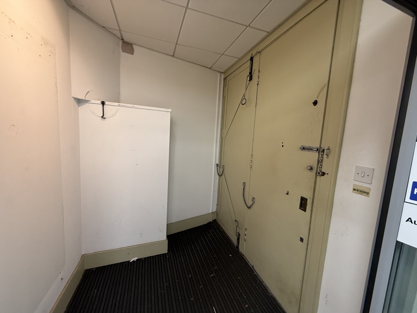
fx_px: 169
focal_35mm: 14
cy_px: 156
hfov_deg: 102.1
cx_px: 208
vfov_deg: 85.7
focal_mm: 2.22
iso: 320
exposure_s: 1/100
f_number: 2.2
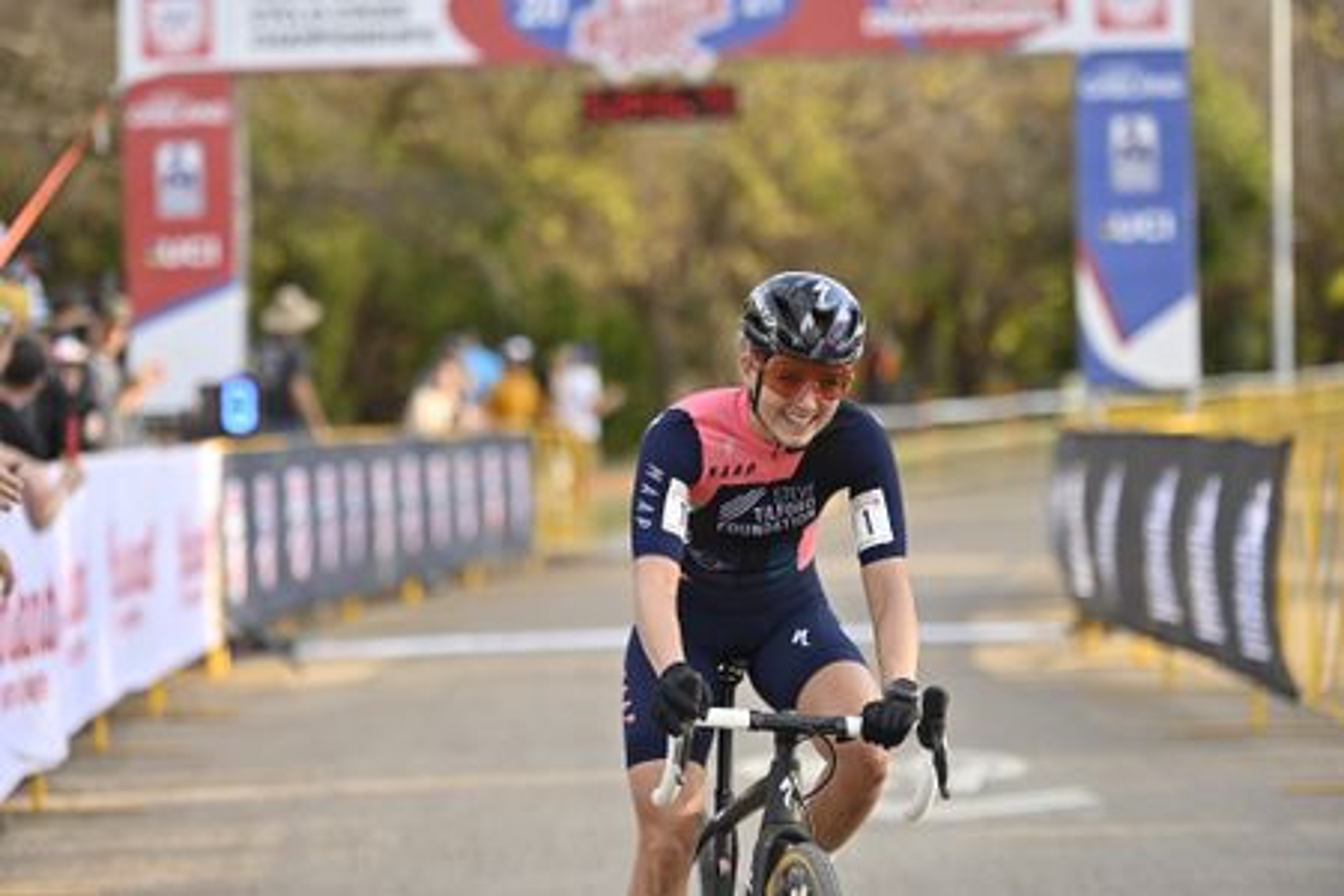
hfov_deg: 15.2
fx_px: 5040
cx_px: 672
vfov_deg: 10.2
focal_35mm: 135
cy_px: 448
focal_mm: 135
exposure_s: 1/2000
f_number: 2.8
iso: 400
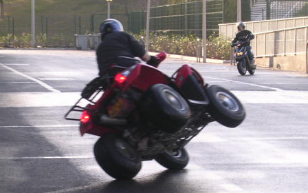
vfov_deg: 7.5
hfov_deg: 12.0
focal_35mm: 174
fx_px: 1461
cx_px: 96
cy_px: 134
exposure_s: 1/68.2
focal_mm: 17.4
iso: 100
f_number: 4.9
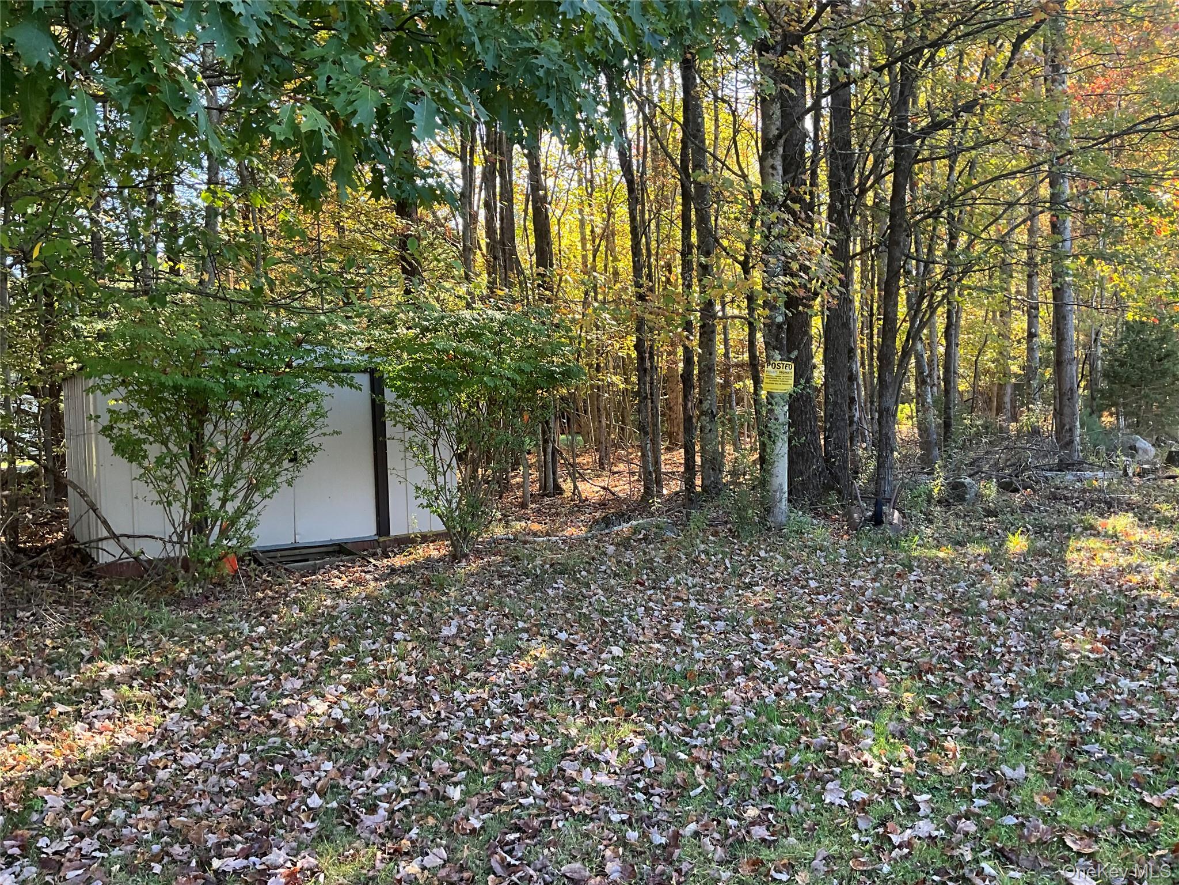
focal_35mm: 29
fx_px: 988
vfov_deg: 48.2
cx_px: 590
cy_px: 442
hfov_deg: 61.7
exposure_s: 1/122
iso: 40
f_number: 1.8
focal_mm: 3
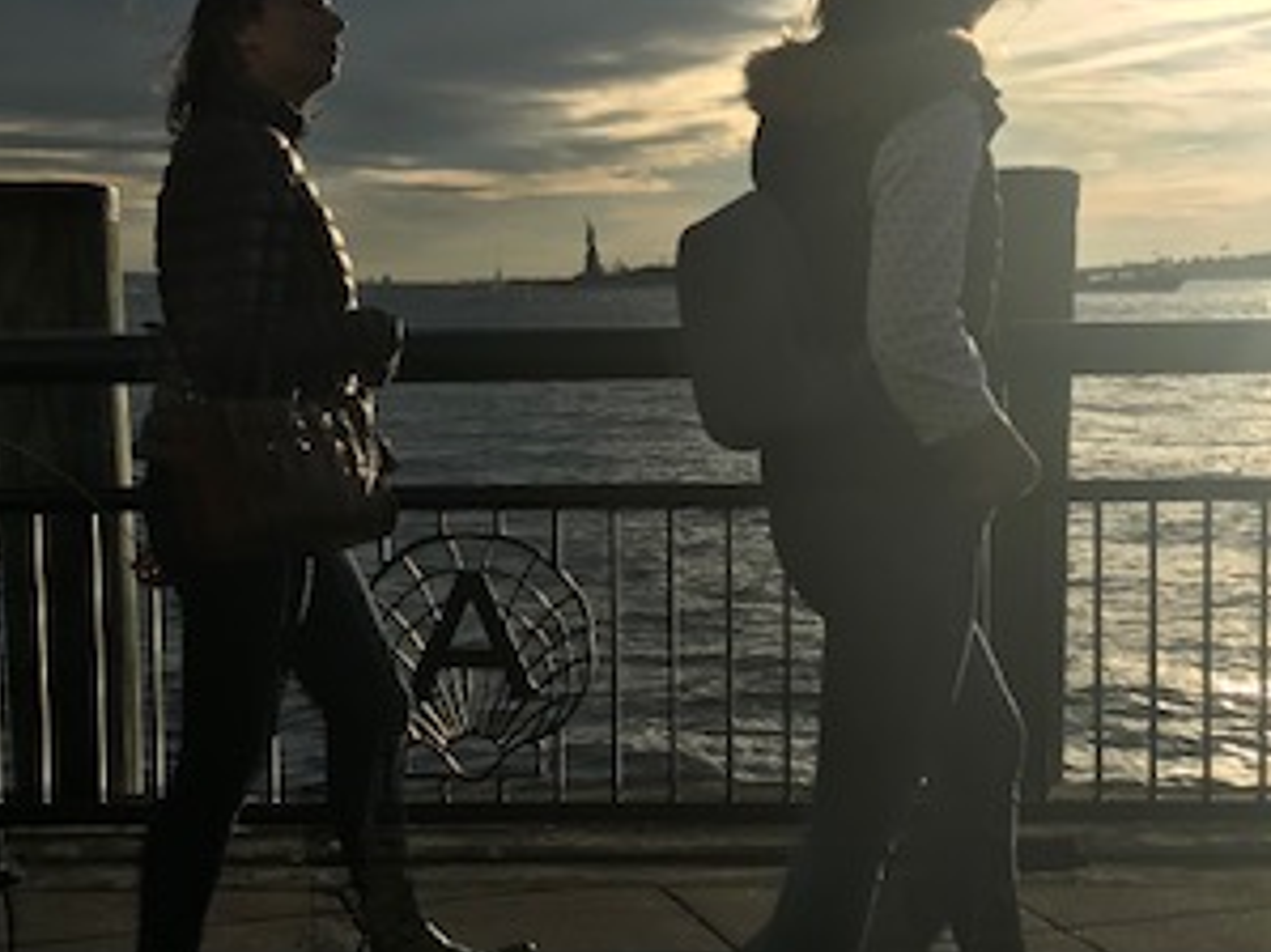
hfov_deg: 32.1
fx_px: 2202
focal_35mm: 60
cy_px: 506
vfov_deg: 24.4
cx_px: 744
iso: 20
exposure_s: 1/6849
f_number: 1.8
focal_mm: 3.99
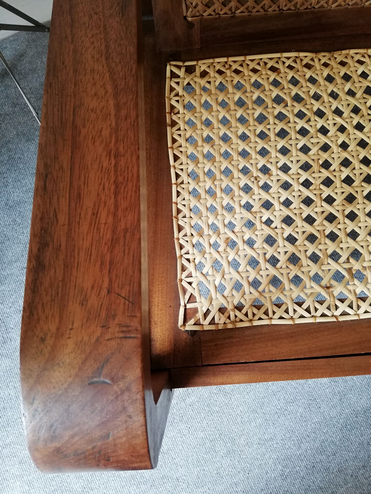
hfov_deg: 53.1
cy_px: 247
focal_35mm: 26
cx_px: 186
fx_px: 372
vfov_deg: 67.3
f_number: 2.2
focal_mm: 3.81
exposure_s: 1/33.3
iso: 400
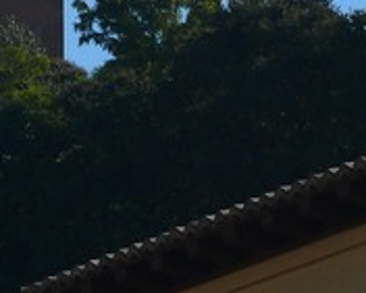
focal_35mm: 581
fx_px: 6297
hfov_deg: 3.3
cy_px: -118
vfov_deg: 2.7
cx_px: -189
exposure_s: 1/250
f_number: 5.6
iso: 100
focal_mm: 29.7
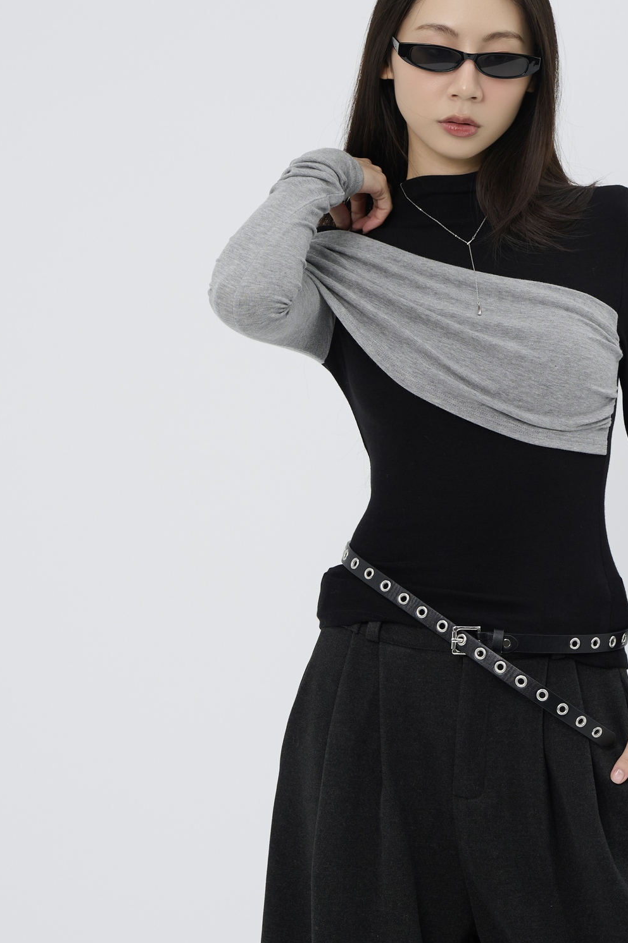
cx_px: 467
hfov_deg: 8.1
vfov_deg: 12.2
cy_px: 424
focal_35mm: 169
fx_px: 4428
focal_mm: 105
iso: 400
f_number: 5.6
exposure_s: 1/125
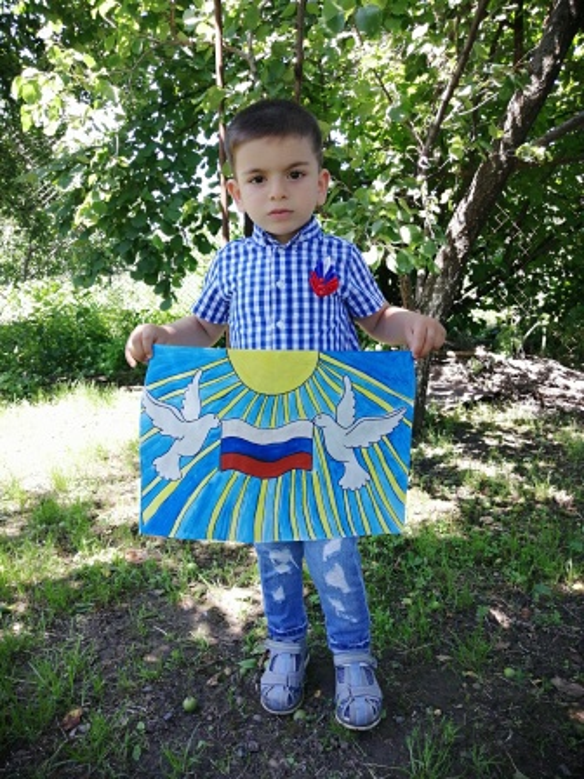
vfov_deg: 65.3
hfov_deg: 51.4
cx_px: 292
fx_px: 607
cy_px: 390
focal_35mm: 27
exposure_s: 1/100
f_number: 1.8
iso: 50
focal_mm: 3.88
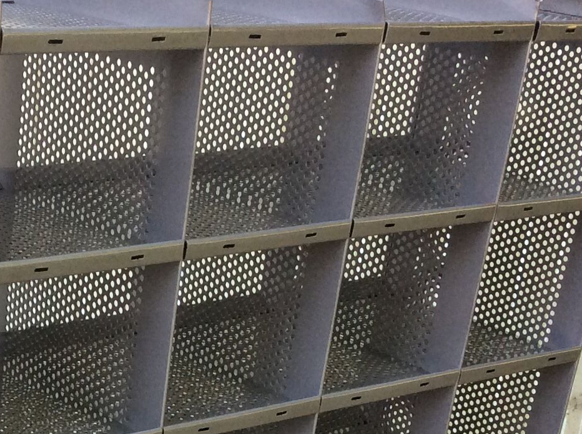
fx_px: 1494
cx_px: 3
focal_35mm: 89
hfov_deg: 21.3
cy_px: 564
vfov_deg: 15.7
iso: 64
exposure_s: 1/100
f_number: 2.4
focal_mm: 3.3
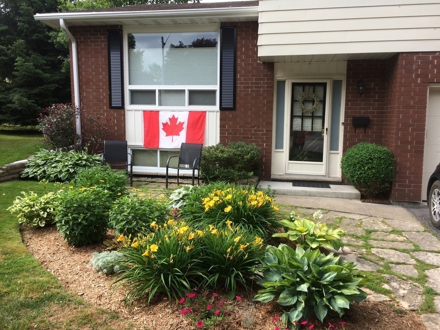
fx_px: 369
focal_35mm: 29
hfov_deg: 61.7
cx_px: 220
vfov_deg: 48.2
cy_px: 165
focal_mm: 4.15
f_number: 2.2
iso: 32
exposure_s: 1/586
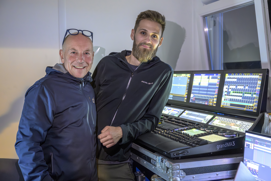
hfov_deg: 39.6
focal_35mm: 50
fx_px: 376
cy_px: 90
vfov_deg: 27.0
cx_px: 136
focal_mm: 50
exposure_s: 1/15
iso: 4000
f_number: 4
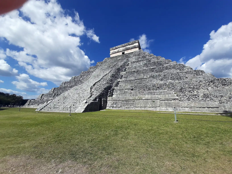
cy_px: 87
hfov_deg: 106.2
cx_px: 116
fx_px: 87
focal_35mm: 13
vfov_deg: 89.9
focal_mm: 1.42
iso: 40
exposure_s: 1/1709
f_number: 2.2
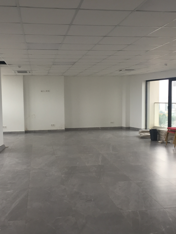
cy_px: 118
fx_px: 264
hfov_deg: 36.8
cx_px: 78
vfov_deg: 47.9
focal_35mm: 39
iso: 32
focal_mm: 4.15
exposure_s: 1/33
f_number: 2.2
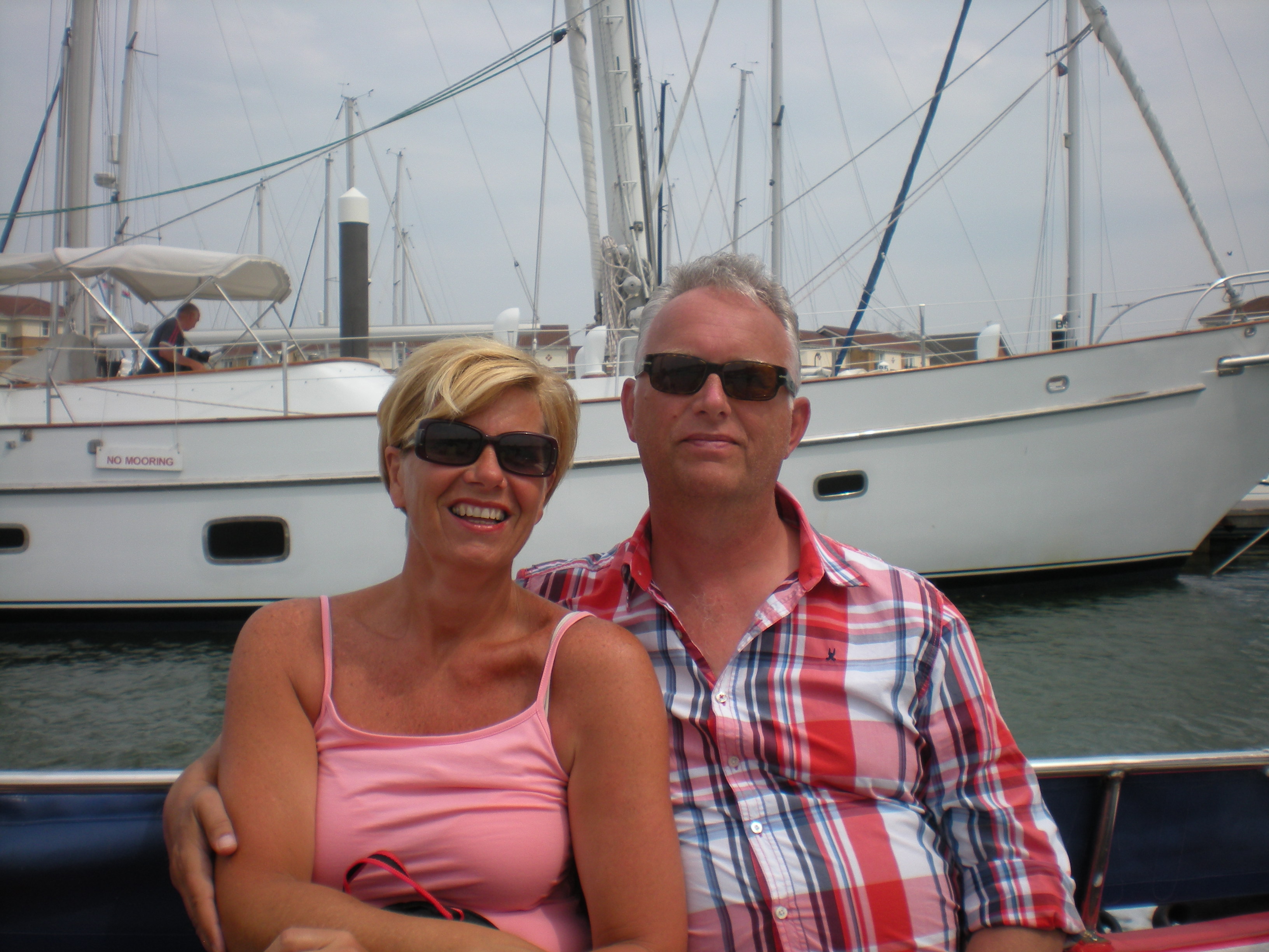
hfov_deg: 49.0
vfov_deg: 37.7
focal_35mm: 38
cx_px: 634
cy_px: 476
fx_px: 1393
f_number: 4.6
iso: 64
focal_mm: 6.3
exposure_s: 1/561
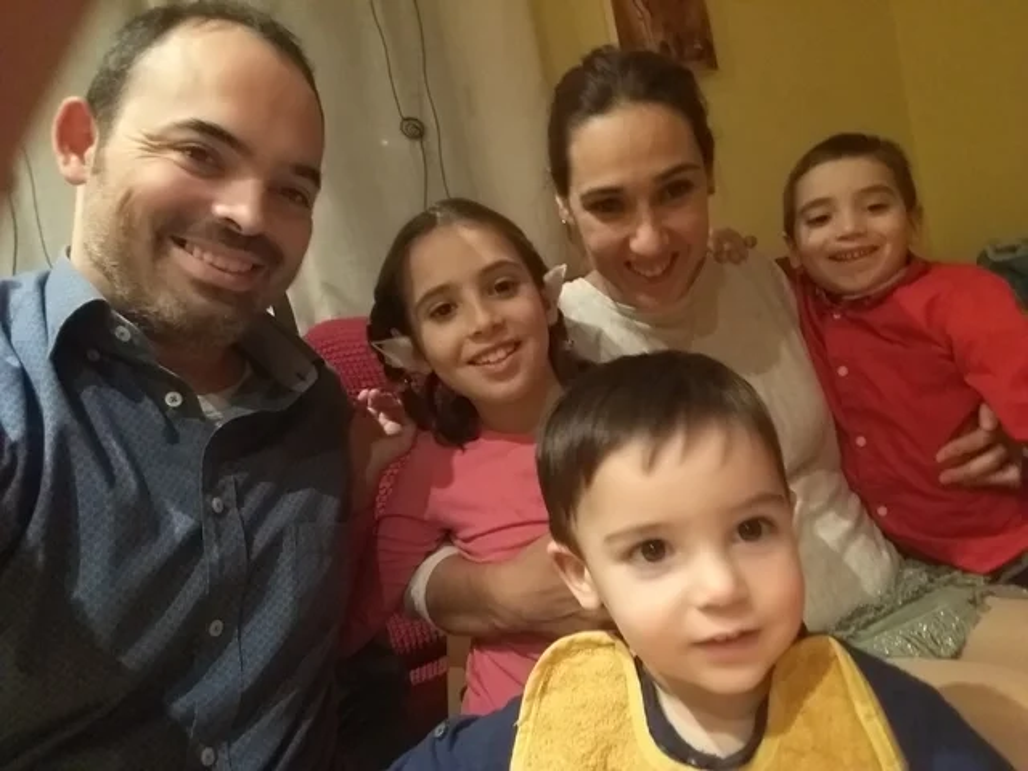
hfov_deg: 71.6
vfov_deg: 56.8
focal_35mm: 24
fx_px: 713
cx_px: 514
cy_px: 386
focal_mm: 1.95
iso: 200
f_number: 1.9
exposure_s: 1/14
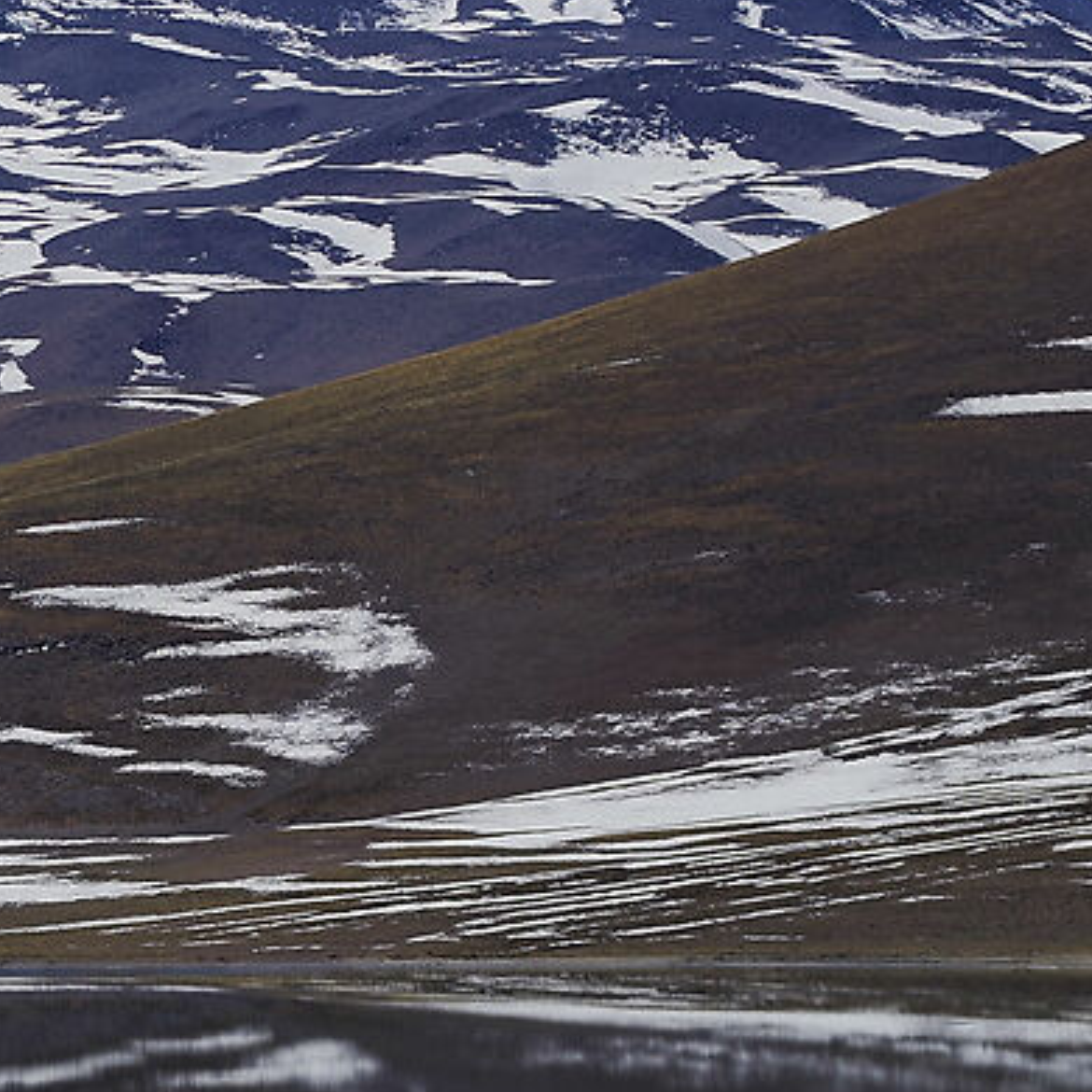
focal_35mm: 366
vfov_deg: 4.8
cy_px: 994
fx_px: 13063
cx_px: -874
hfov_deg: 4.7
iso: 100
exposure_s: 1/3200
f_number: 2.8
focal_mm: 70
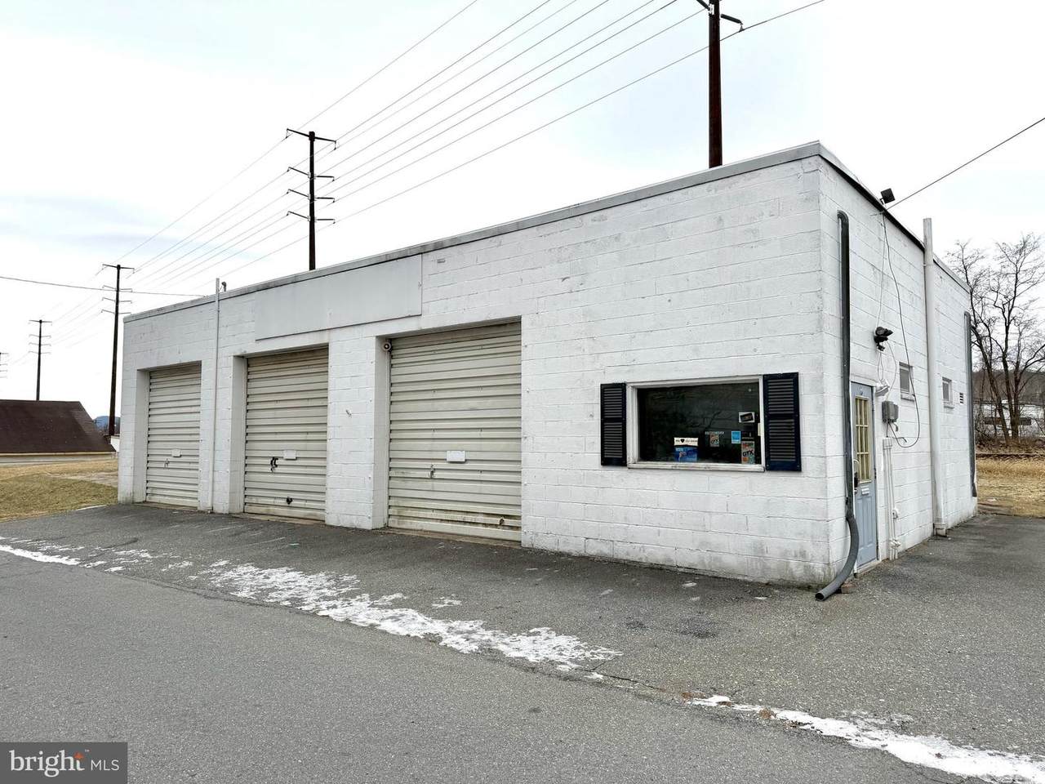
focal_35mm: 24
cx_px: 522
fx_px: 725
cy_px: 392
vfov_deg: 56.8
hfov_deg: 71.6
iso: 80
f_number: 1.78
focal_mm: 6.76
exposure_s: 1/3584
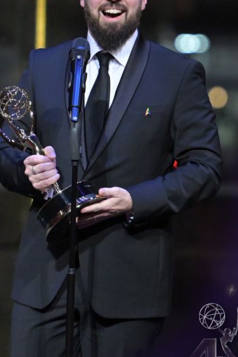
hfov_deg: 4.0
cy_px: 154
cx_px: 102
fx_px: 3435
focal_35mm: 346
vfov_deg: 6.0
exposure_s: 1/400
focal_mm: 165
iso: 4000
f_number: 2.8
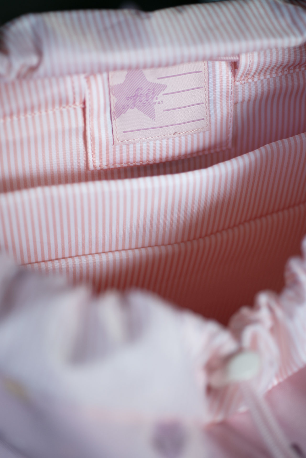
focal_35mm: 60
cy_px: 229
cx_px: 153
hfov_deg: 22.6
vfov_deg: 33.4
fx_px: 765
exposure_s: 1/125
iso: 320
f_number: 3.2
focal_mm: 60
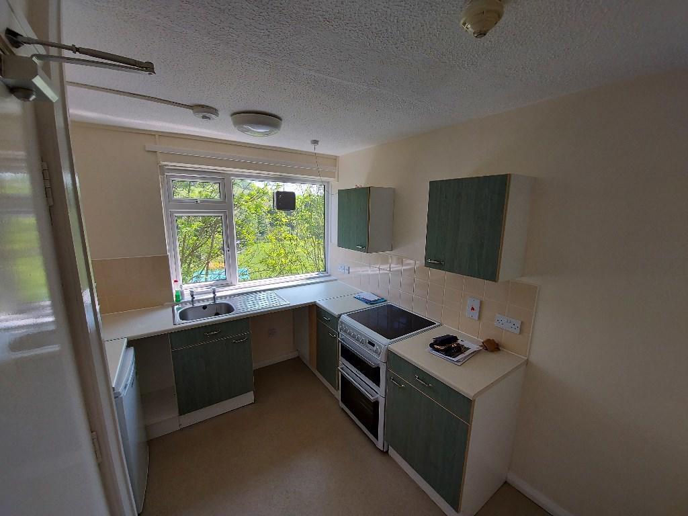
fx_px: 258
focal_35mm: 13
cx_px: 344
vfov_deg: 89.9
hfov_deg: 106.2
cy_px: 258
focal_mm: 1.74
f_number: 2.2
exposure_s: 1/201
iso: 50
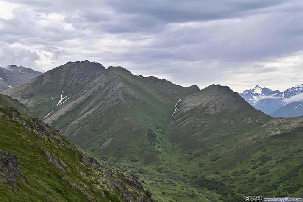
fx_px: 429
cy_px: 101
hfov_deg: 38.9
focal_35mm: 51
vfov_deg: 26.5
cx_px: 152
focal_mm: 51
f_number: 6.3
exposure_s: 1/640
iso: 100
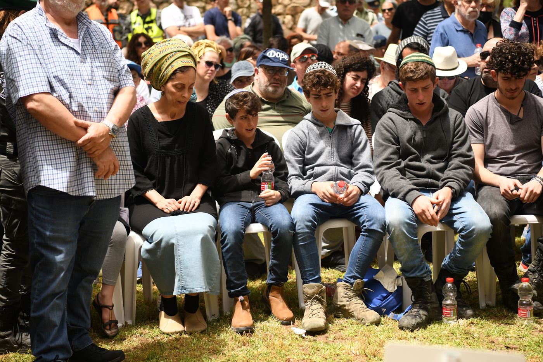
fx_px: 1056
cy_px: 181
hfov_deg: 28.8
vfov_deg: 19.5
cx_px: 272
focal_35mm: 70
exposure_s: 1/3200
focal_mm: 70
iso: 640
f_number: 3.5
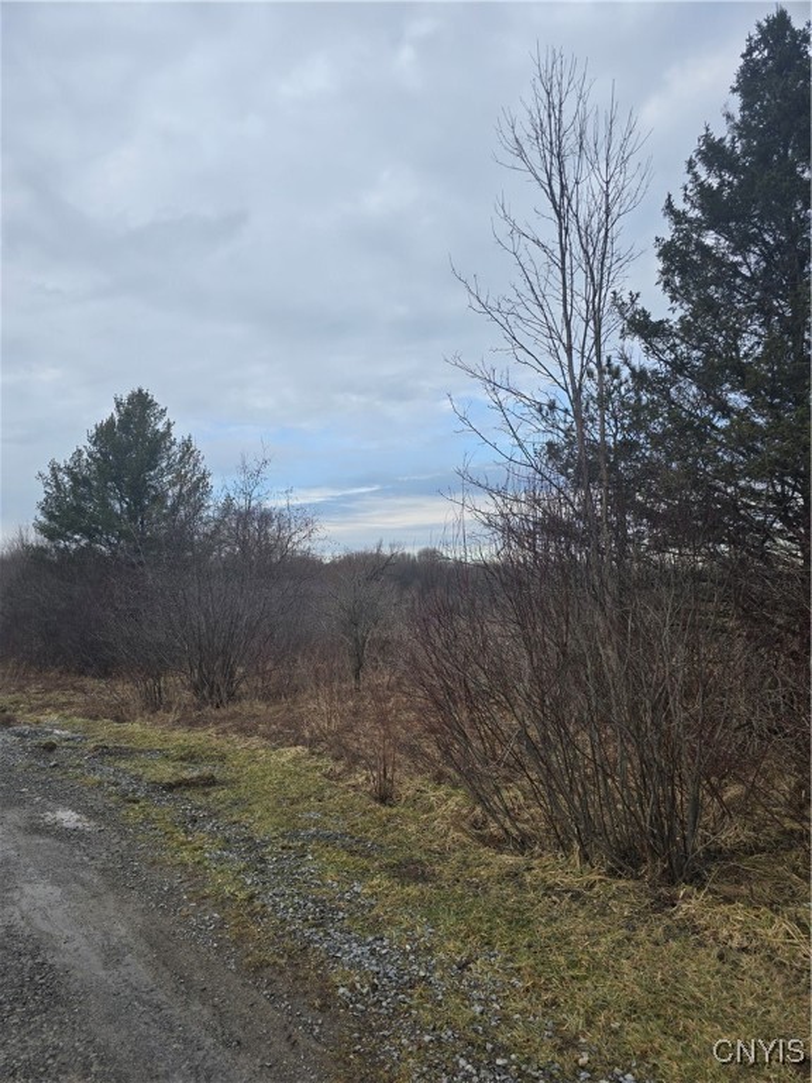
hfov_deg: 58.9
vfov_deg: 73.9
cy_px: 542
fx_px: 719
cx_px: 406
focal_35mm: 23
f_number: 1.7
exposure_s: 1/249
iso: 12
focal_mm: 6.3
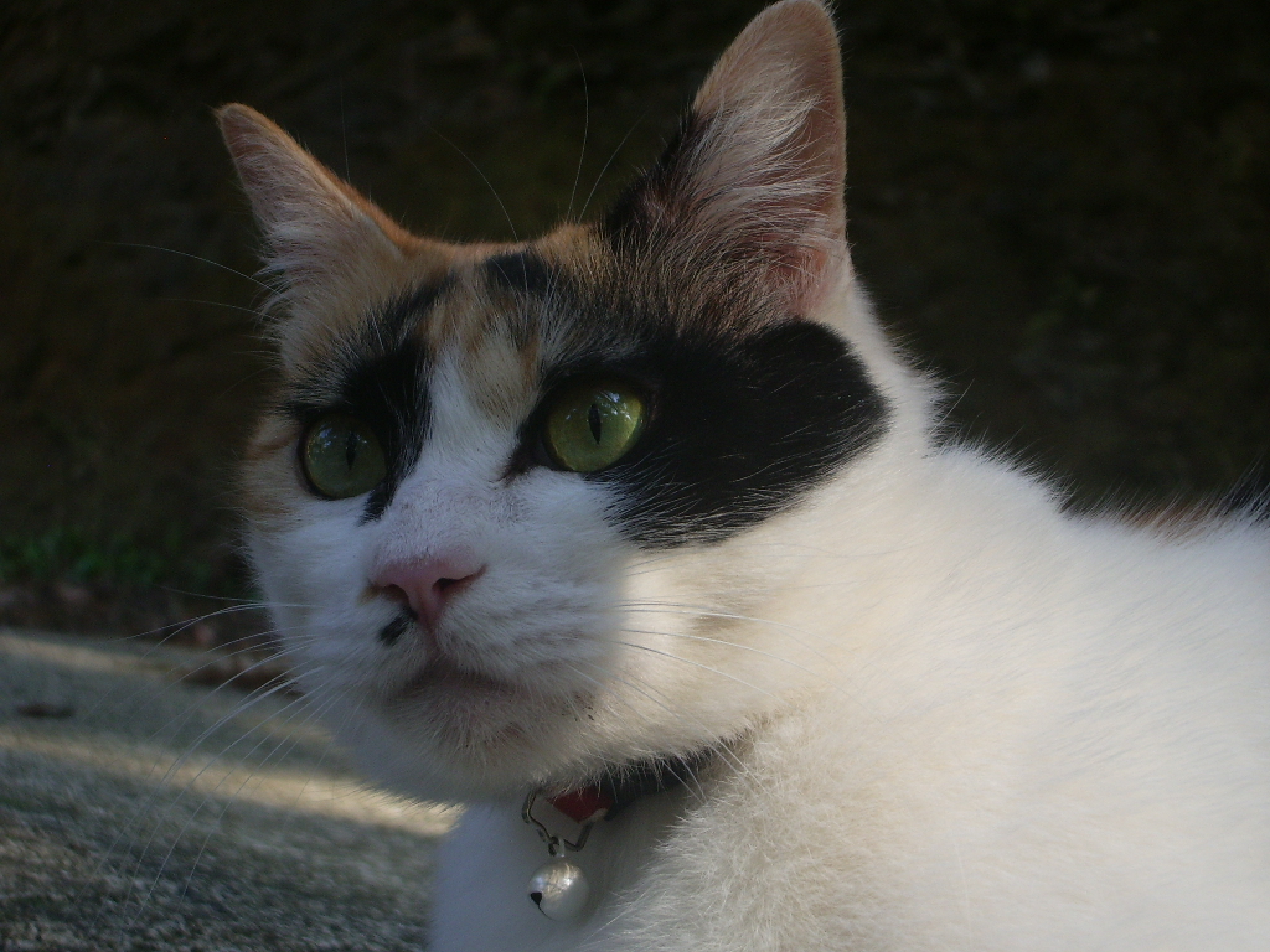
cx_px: 635
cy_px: 476
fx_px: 2715
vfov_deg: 19.9
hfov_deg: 26.3
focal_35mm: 74
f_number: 3.9
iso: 100
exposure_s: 1/125
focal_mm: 12.2
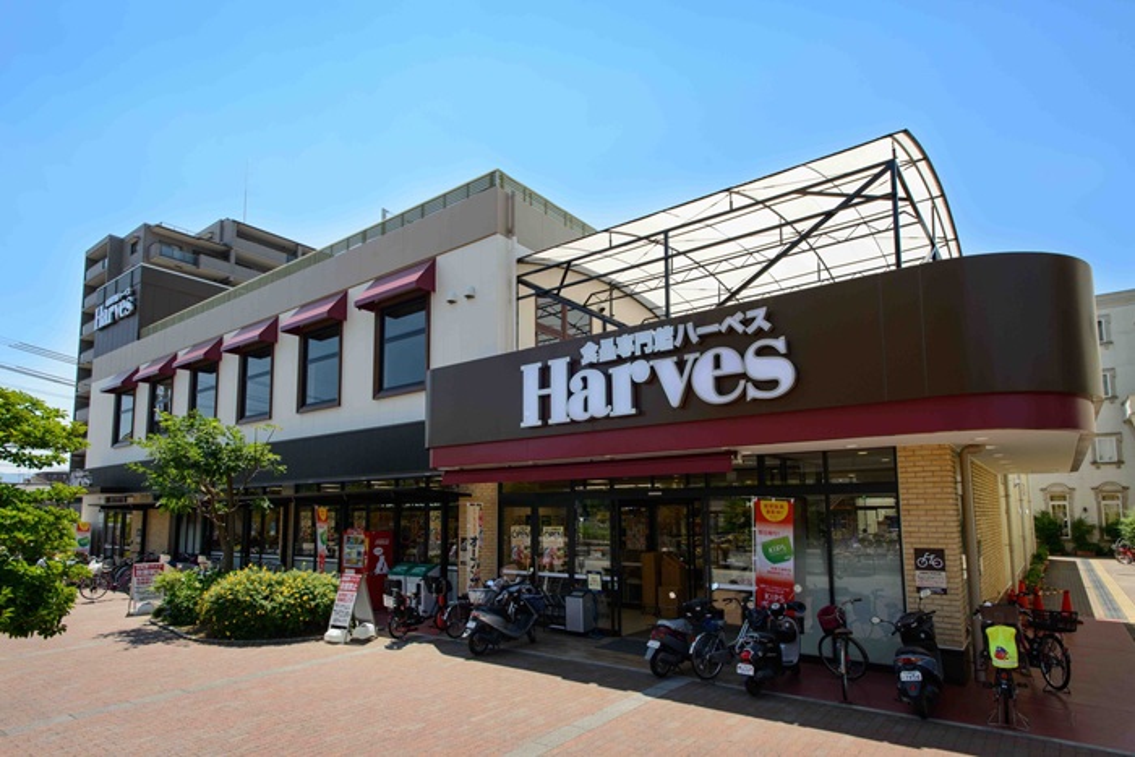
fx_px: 599
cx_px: 568
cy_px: 378
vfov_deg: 64.6
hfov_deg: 86.9
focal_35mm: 19
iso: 200
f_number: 11
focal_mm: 19
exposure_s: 1/200
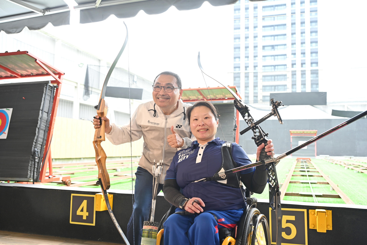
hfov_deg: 56.5
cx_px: 184
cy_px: 122
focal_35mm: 34
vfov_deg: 39.4
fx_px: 341
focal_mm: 33.5
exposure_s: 1/125
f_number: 4
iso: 280
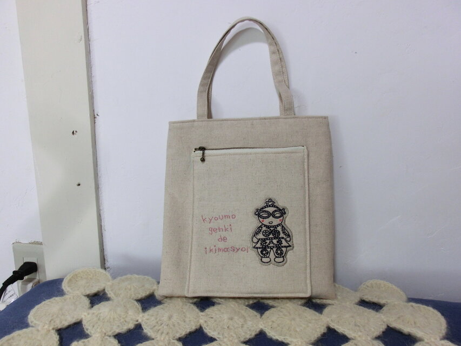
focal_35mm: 24
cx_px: 230
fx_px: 320
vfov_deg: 56.8
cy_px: 173
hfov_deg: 71.6
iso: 160
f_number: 3
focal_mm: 4.24
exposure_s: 1/60
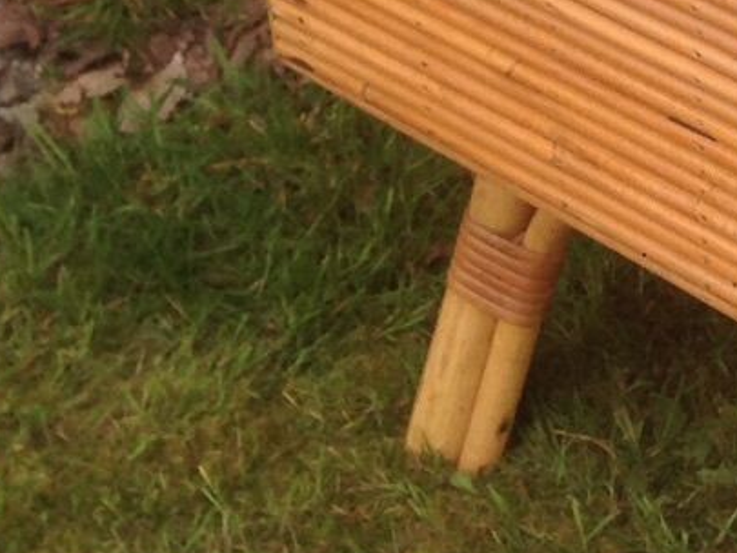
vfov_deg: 8.5
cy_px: -446
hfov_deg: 11.3
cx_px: 1170
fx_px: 3557
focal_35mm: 167
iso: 50
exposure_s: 1/250
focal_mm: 4.12
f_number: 2.4
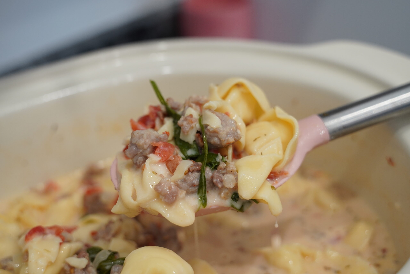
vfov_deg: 25.8
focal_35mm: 52
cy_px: 137
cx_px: 205
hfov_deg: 37.8
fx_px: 598
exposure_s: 1/80
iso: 500
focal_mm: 35
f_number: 2.8
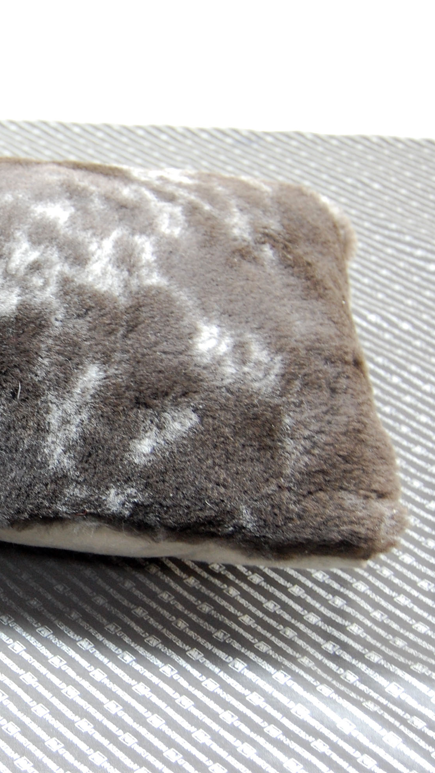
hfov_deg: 17.0
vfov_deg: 31.4
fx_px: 1374
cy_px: 388
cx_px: -127
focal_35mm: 67
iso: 720
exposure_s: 1/30
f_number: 4.2
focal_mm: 28
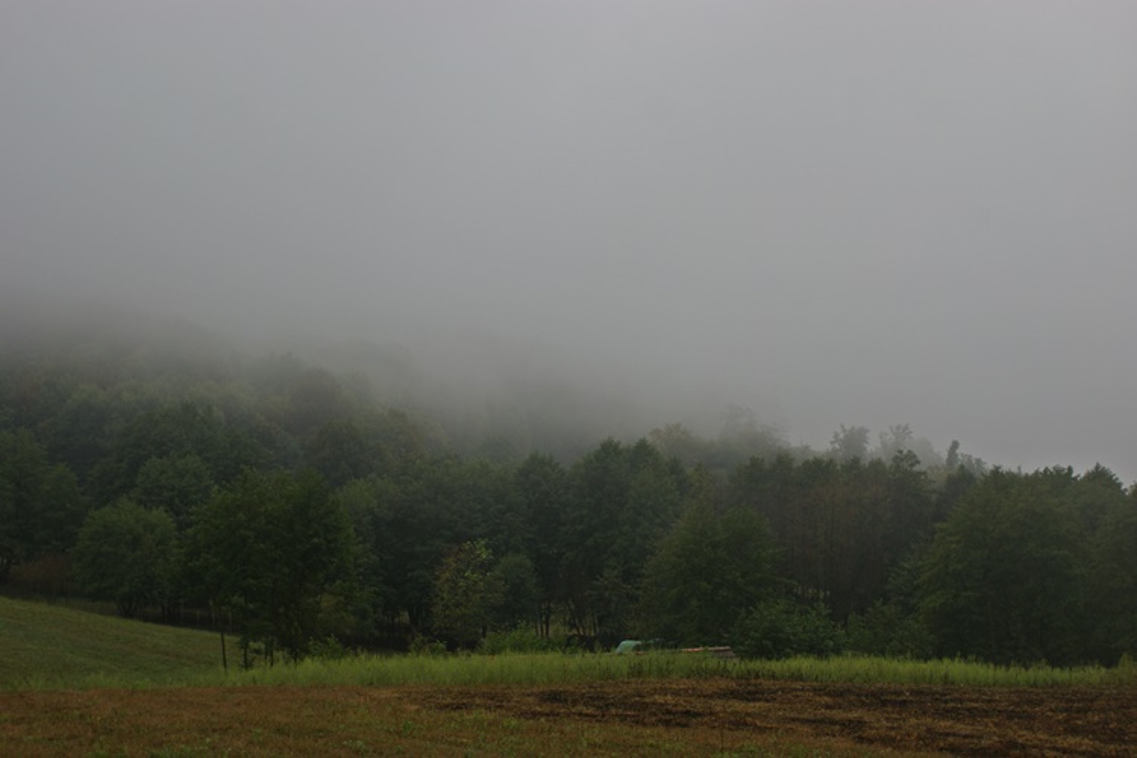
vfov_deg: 25.8
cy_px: 379
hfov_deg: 37.9
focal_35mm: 52
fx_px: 1658
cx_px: 568
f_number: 5.6
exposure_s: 1/60
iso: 100
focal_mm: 35
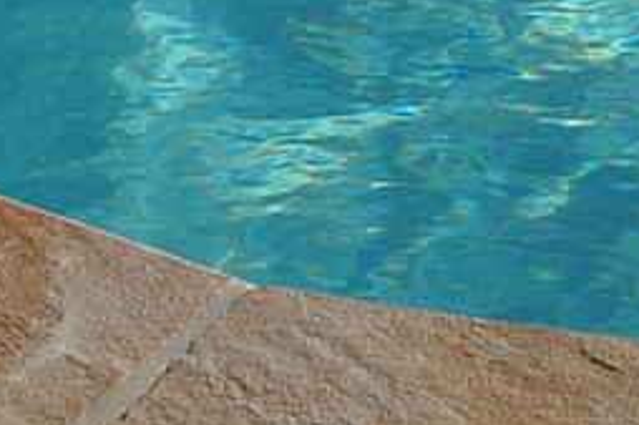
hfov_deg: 10.1
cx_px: 468
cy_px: -937
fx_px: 3619
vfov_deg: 6.1
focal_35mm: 204
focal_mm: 18
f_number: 11
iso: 200
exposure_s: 1/125
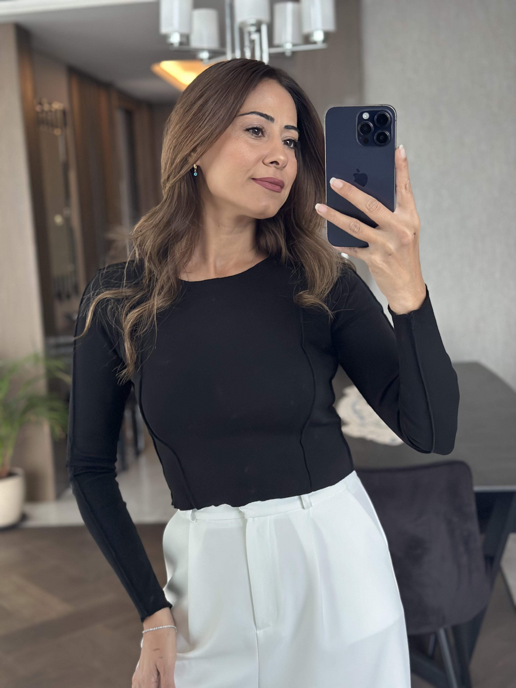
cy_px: 344
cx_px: 258
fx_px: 954
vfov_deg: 39.7
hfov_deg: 30.3
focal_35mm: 48
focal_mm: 6.86
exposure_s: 1/33
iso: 500
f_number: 1.78
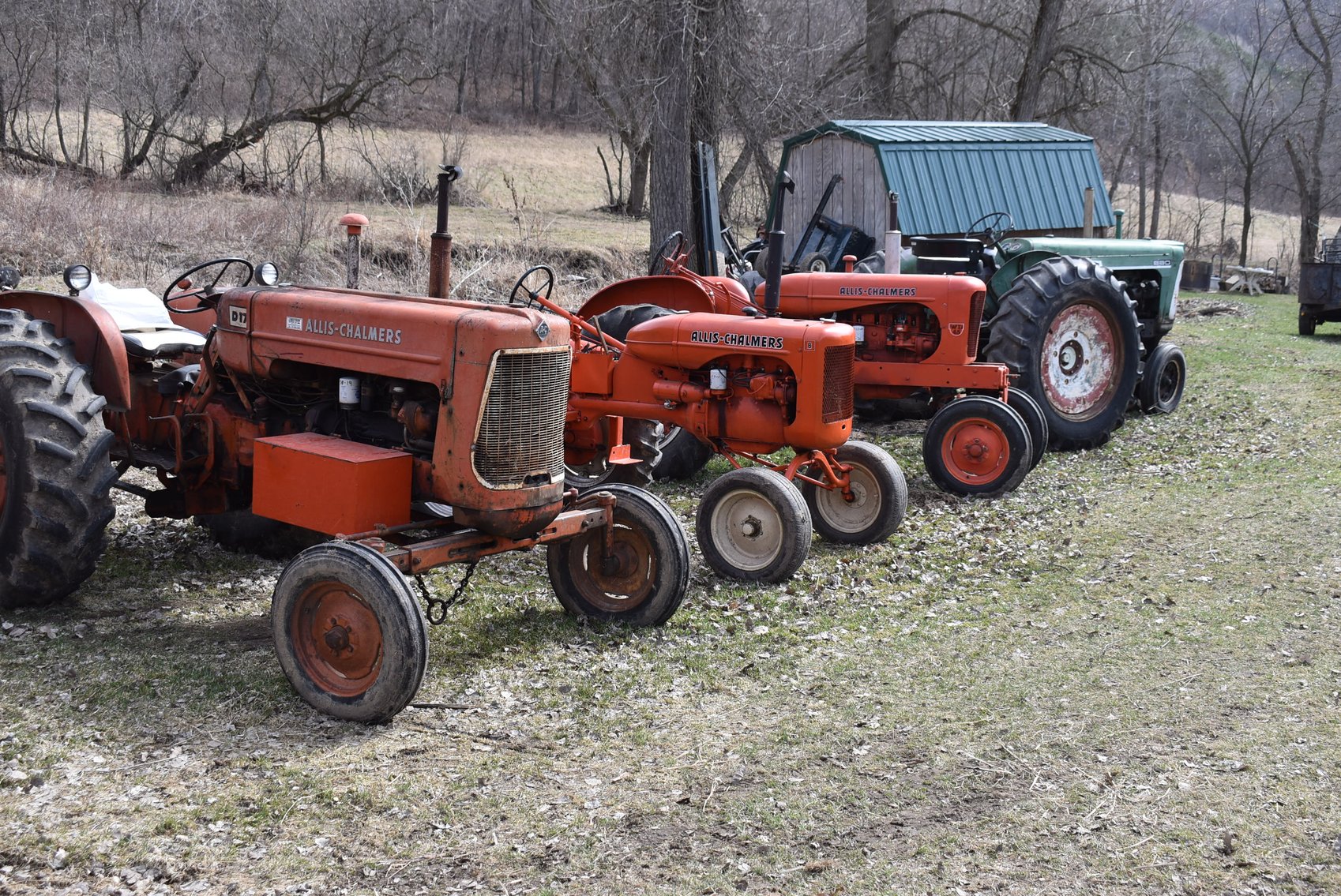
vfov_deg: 30.9
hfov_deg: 44.9
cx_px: 670
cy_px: 448
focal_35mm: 44
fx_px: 1622
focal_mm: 29
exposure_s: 1/250
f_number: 7.1
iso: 200
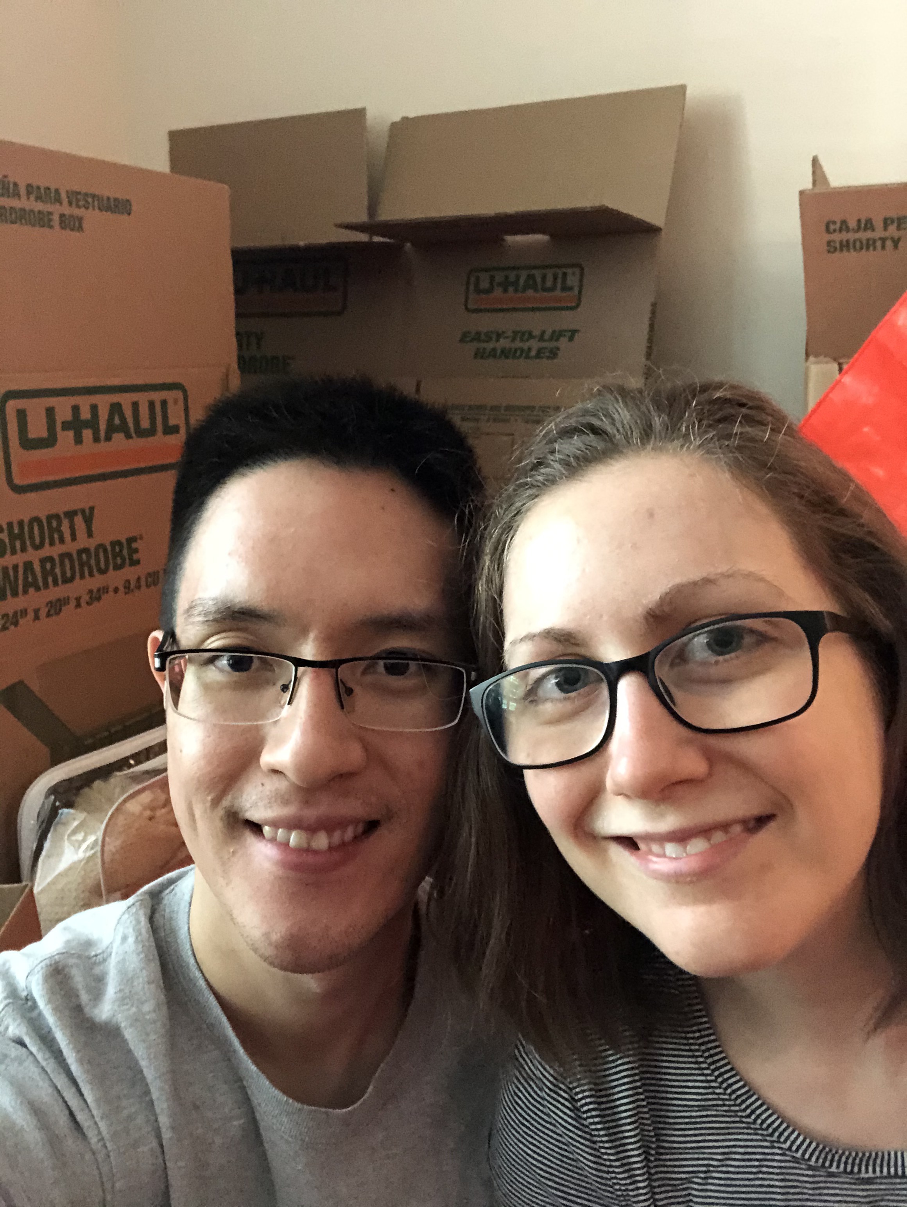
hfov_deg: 44.2
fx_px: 1117
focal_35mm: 32
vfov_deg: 56.8
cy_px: 604
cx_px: 454
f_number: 2.2
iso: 500
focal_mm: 2.87
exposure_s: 1/24
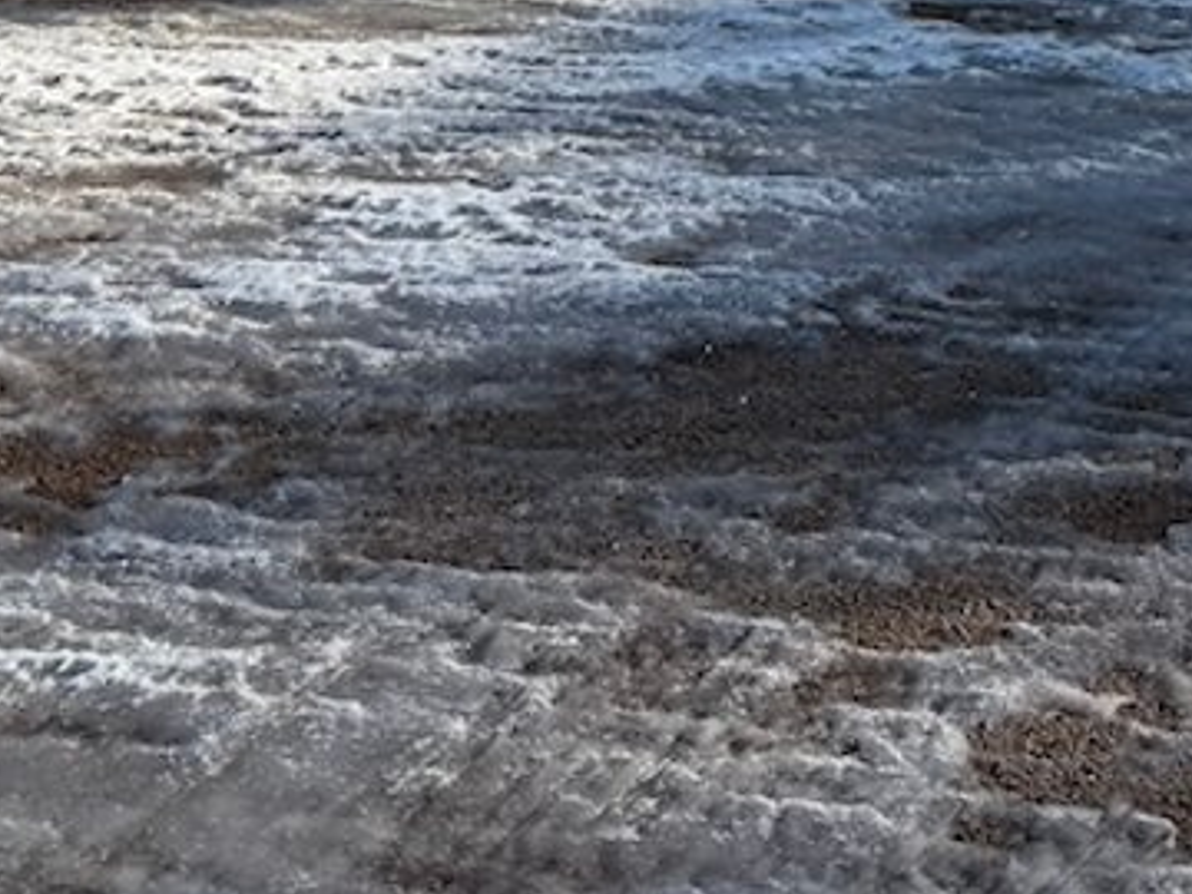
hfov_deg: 19.4
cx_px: 836
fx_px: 3478
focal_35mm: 101
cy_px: -535
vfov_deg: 13.6
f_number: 1.78
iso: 80
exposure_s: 1/3584
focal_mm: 6.76
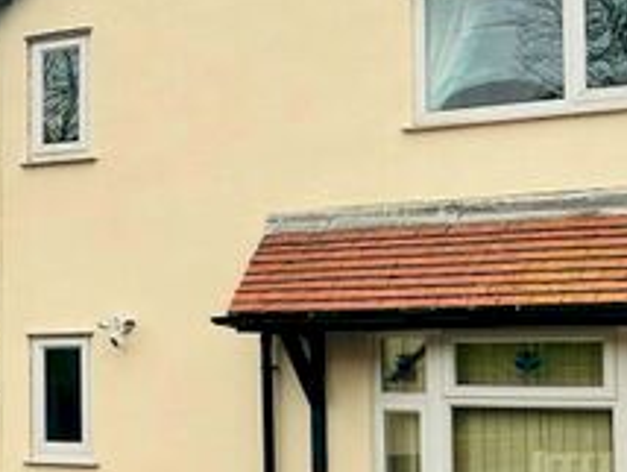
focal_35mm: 85
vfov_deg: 17.4
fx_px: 1541
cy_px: 283
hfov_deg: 22.1
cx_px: -6
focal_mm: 5.7
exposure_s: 1/376
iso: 50
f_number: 1.5
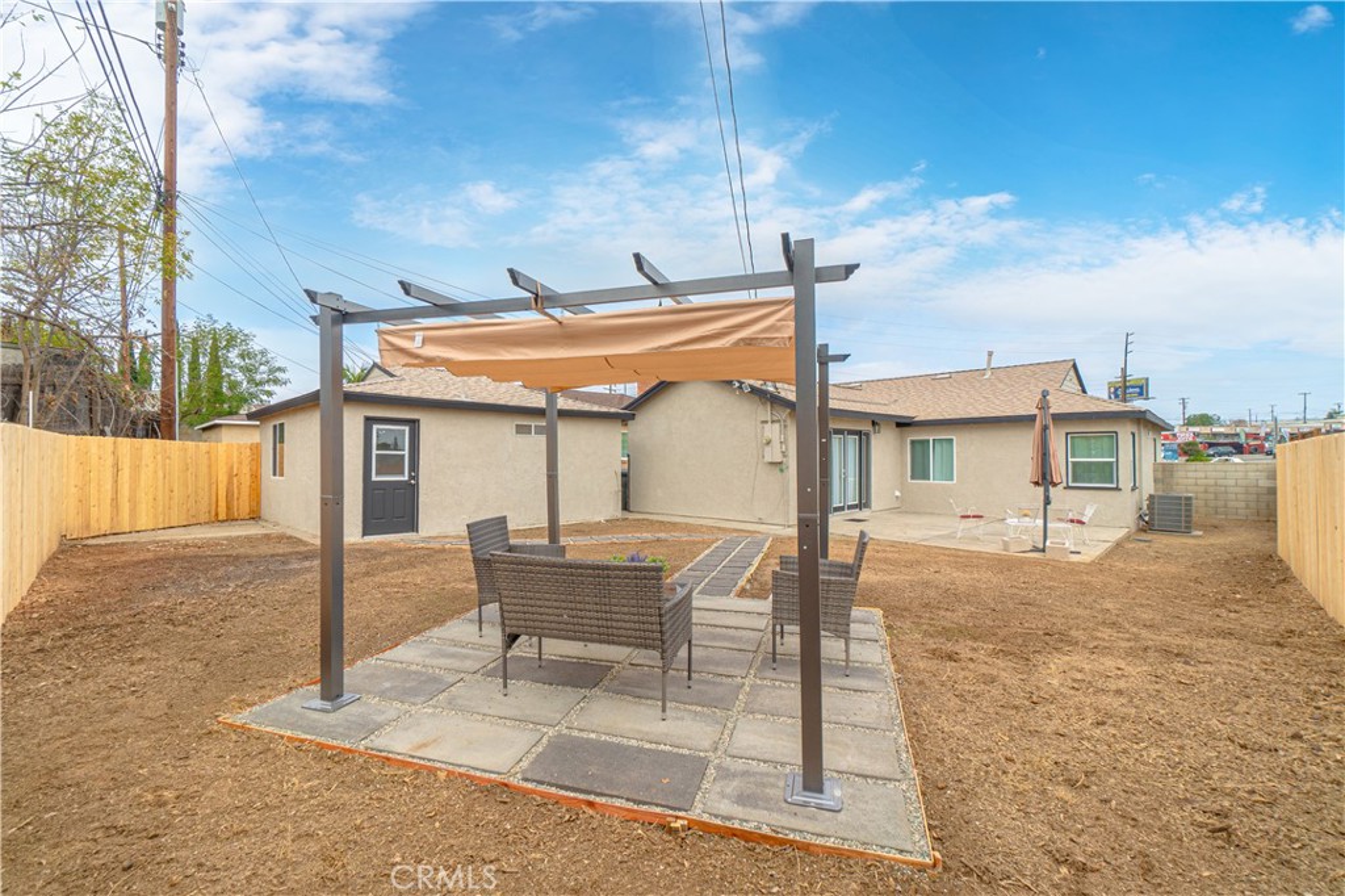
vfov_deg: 77.3
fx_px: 560
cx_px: 672
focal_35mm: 15
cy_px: 448
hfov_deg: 100.4
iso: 100
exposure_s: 1/50
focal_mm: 10
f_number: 10
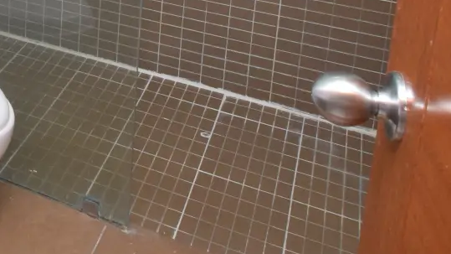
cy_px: -151
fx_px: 670
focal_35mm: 56
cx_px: -120
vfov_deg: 18.4
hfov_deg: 30.3
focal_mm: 10
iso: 800
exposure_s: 1/125
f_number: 11
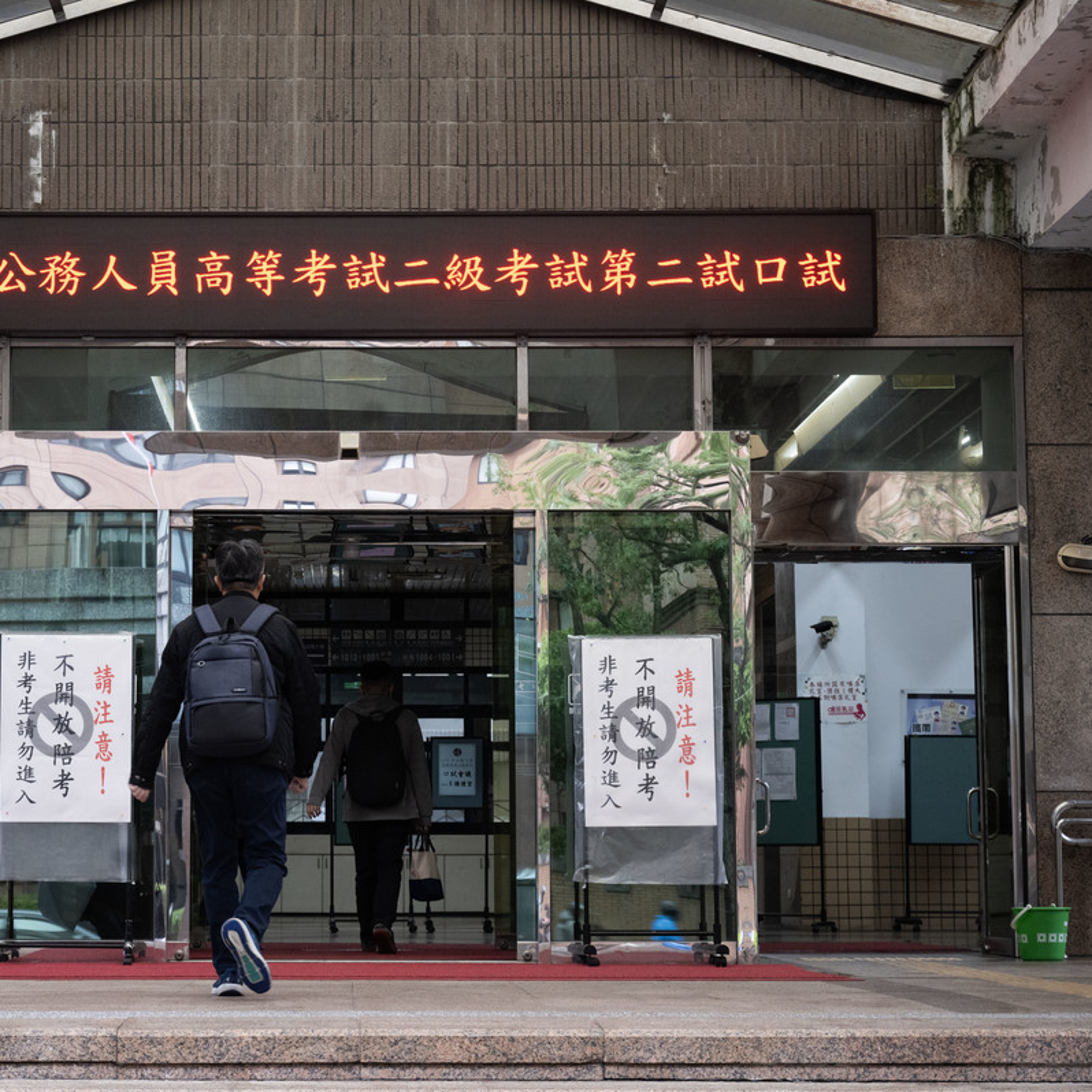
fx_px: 2784
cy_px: 546
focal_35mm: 78
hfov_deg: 22.1
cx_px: 316
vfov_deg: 22.2
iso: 1600
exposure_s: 1/100
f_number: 5.6
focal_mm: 61
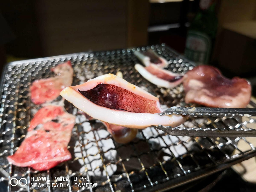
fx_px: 200
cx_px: 128
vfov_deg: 51.4
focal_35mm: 27
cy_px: 96
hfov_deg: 65.3
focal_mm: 3.95
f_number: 1.6
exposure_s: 1/60
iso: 125
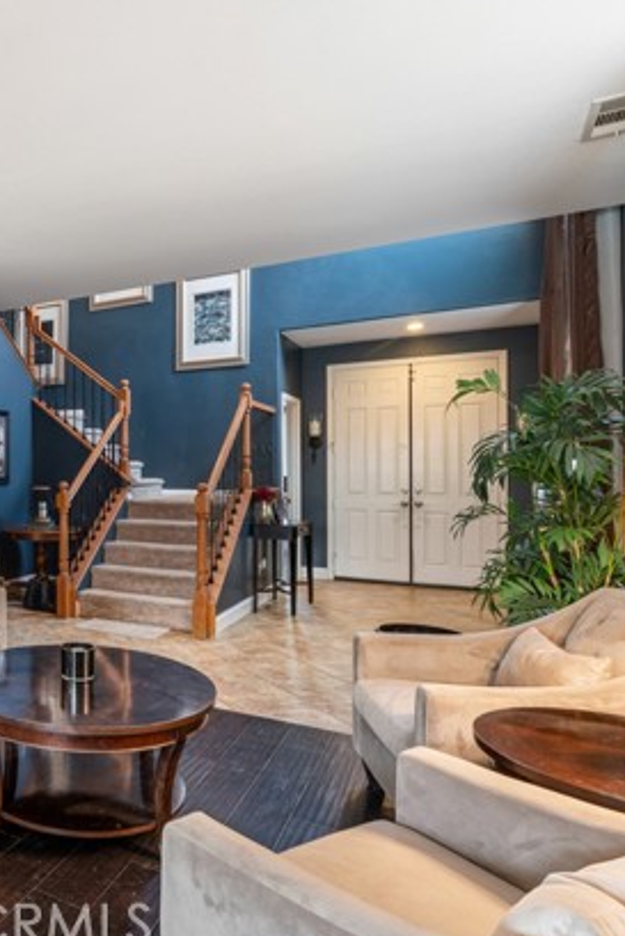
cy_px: 469
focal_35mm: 26
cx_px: -14
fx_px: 667
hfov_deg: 42.6
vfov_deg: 70.2
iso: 100
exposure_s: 4
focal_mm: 16.4
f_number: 13
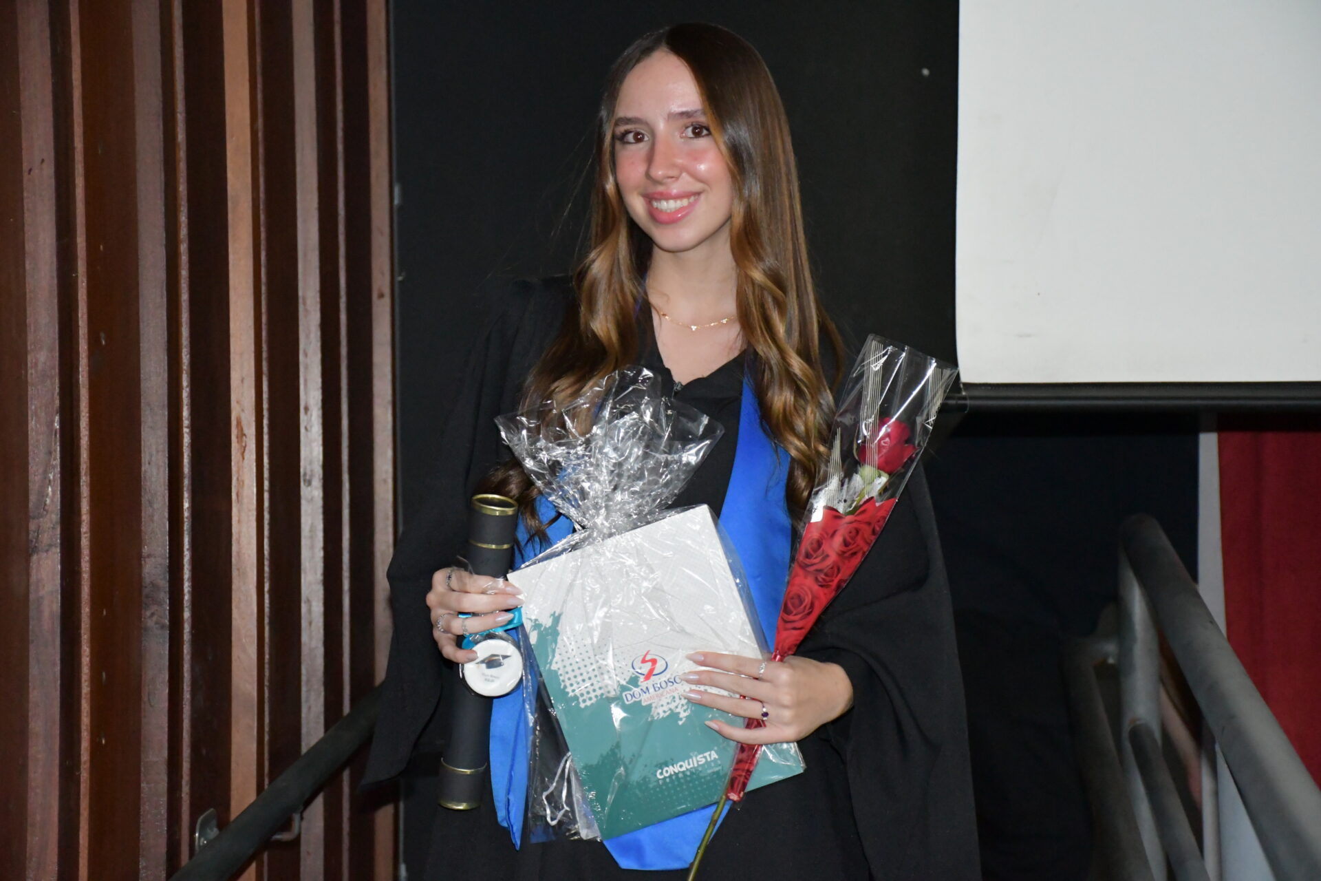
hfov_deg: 22.6
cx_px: 660
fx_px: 3302
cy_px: 440
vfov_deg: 15.2
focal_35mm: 90
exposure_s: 1/60
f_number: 5
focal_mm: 60
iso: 6400
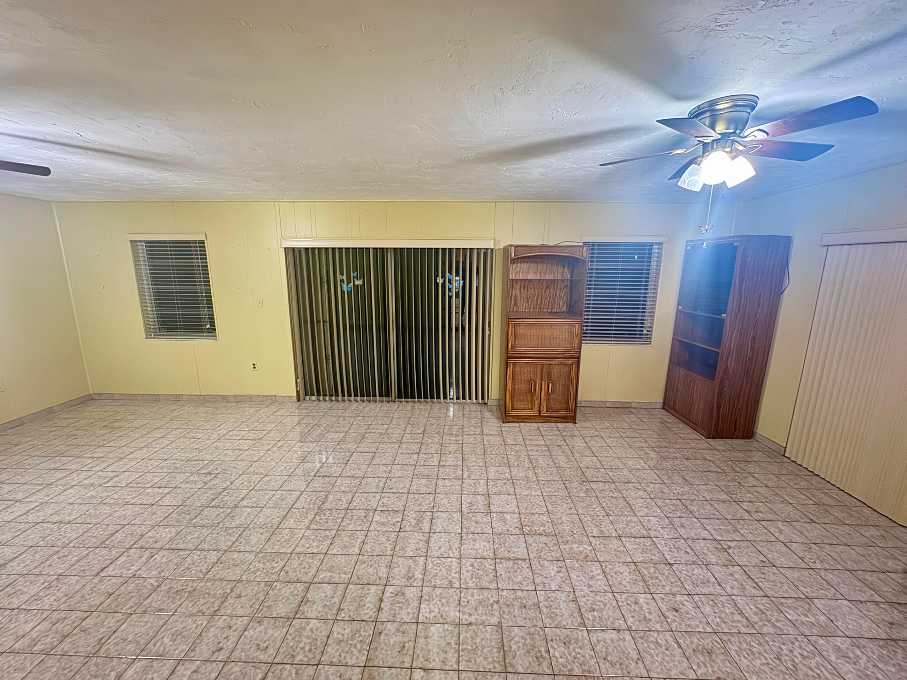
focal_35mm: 14
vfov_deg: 85.7
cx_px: 454
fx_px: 367
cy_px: 340
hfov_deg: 102.1
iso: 1250
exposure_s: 1/30
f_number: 2.2
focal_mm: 2.22
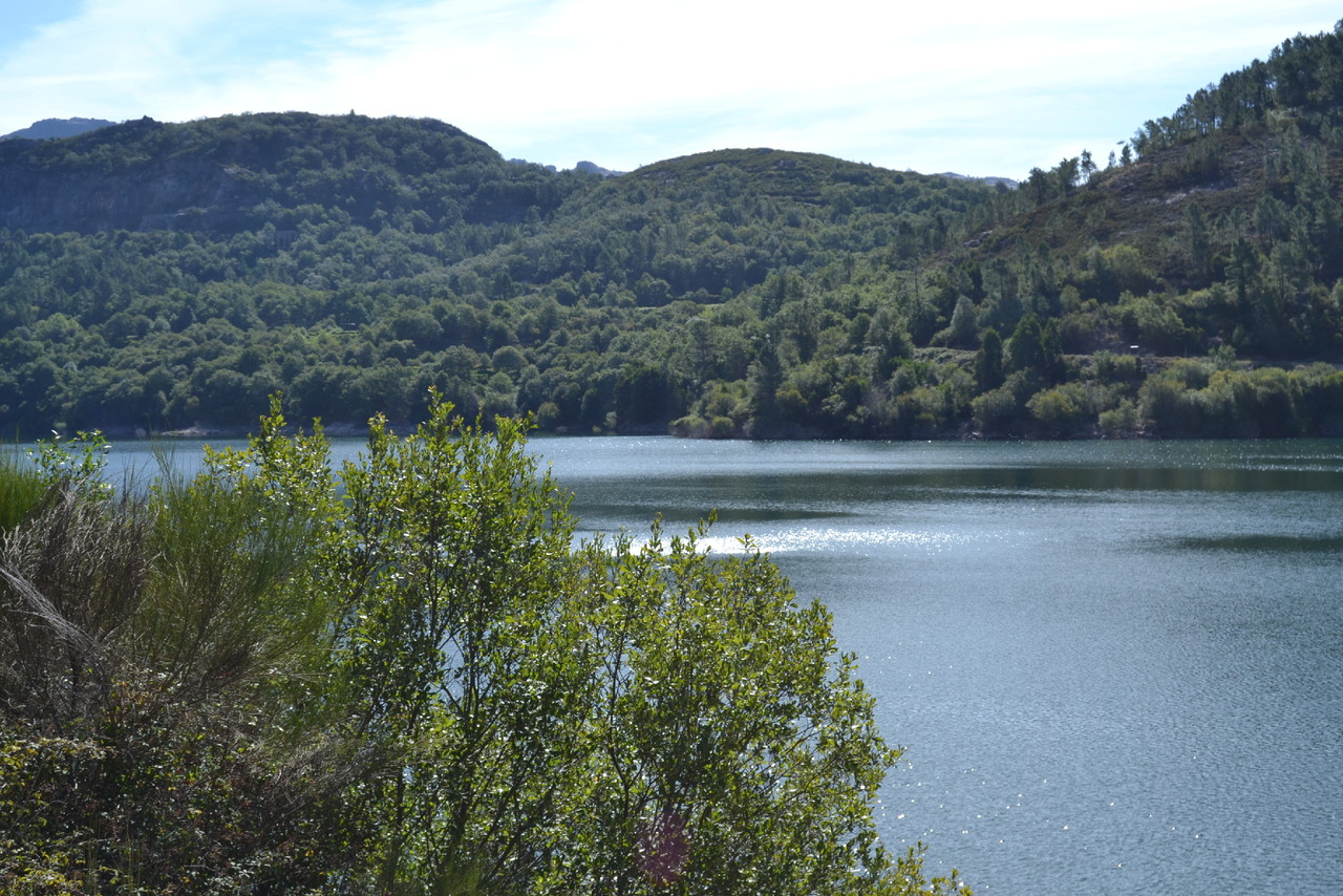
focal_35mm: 48
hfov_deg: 41.1
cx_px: 672
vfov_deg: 28.1
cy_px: 448
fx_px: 1791
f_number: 8
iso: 100
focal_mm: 32
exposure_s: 1/250
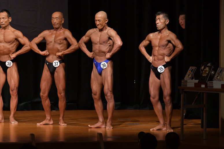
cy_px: 74
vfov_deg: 5.4
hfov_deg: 8.1
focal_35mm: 255
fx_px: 1586
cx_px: 112
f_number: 5.6
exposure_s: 1/400
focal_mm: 170
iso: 5000
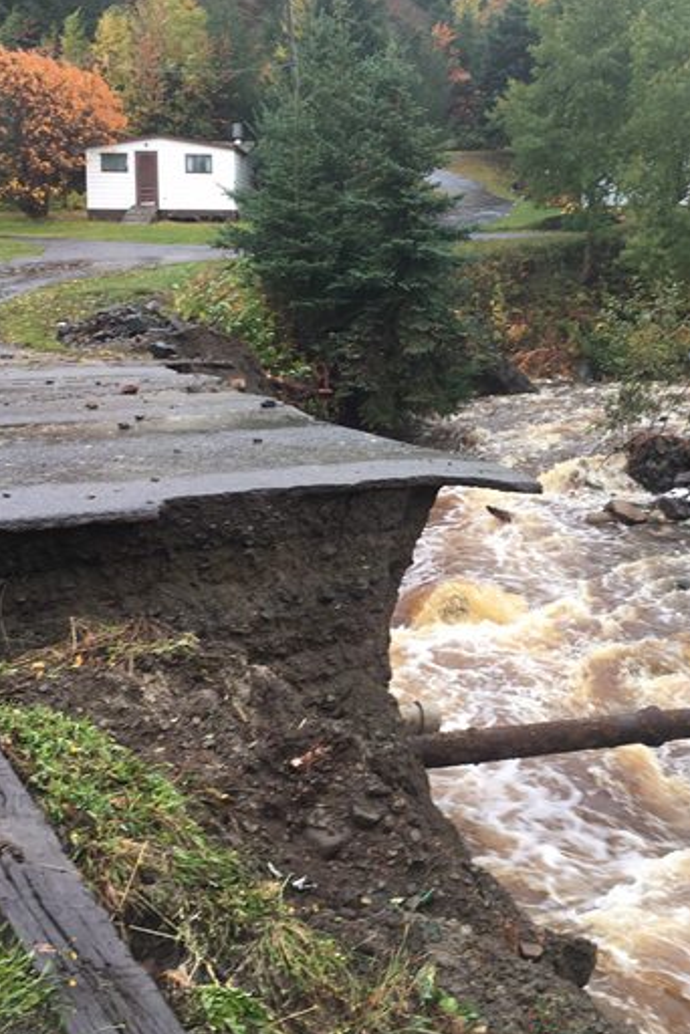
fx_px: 1351
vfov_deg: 41.9
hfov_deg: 28.3
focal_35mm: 47
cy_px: 464
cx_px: 496
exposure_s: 1/60
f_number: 2.2
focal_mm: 4.15
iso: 25
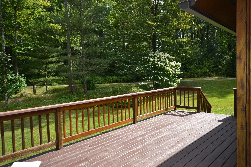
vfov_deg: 43.6
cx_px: 126
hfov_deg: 61.9
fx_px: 209
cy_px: 84
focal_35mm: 30
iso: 100
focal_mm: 20
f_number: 5.6
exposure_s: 1/200
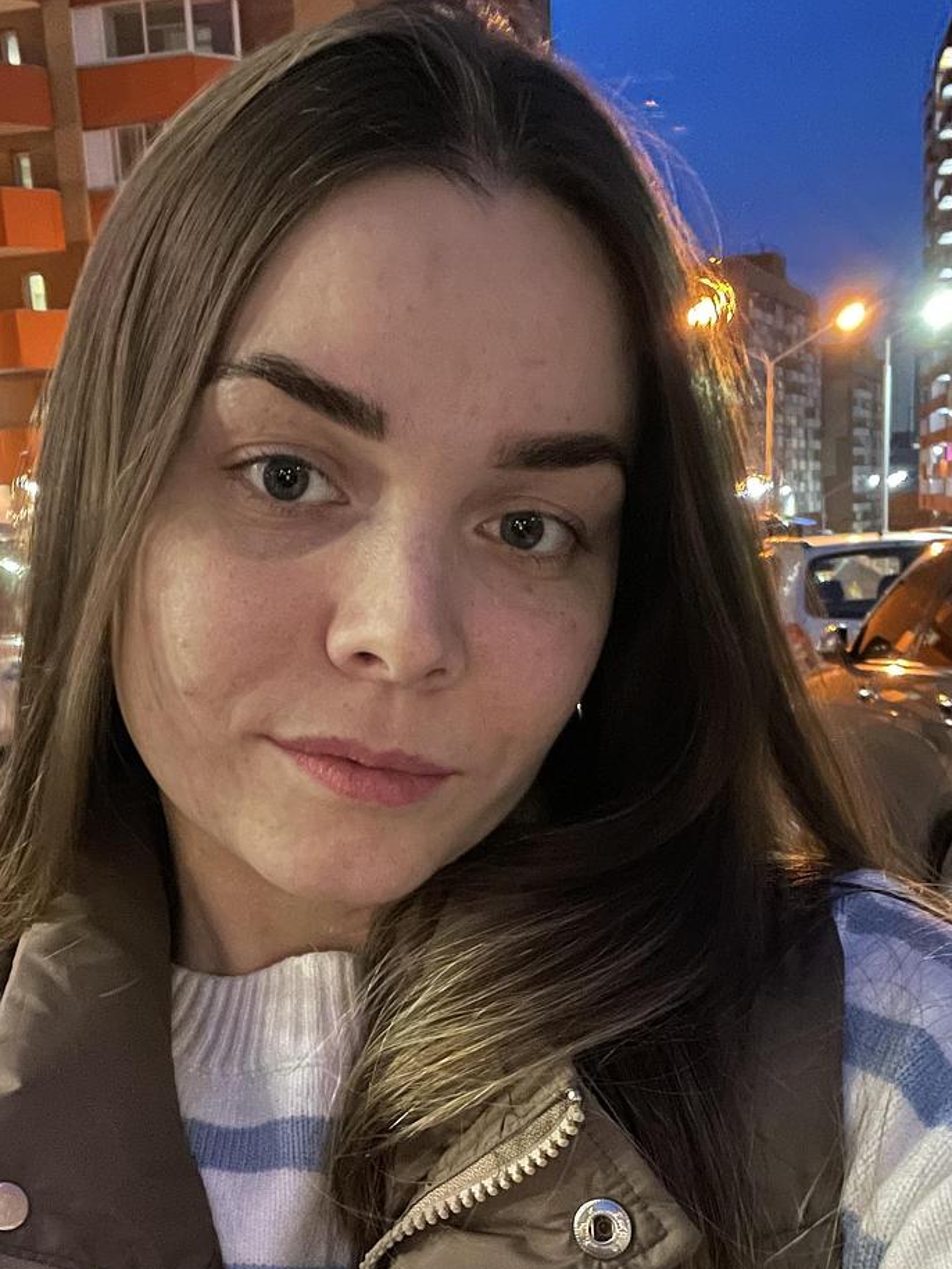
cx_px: 420
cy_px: 843
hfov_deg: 34.3
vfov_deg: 44.2
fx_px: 1539
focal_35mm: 42
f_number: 2.2
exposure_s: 1/8
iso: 1250
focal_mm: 2.71
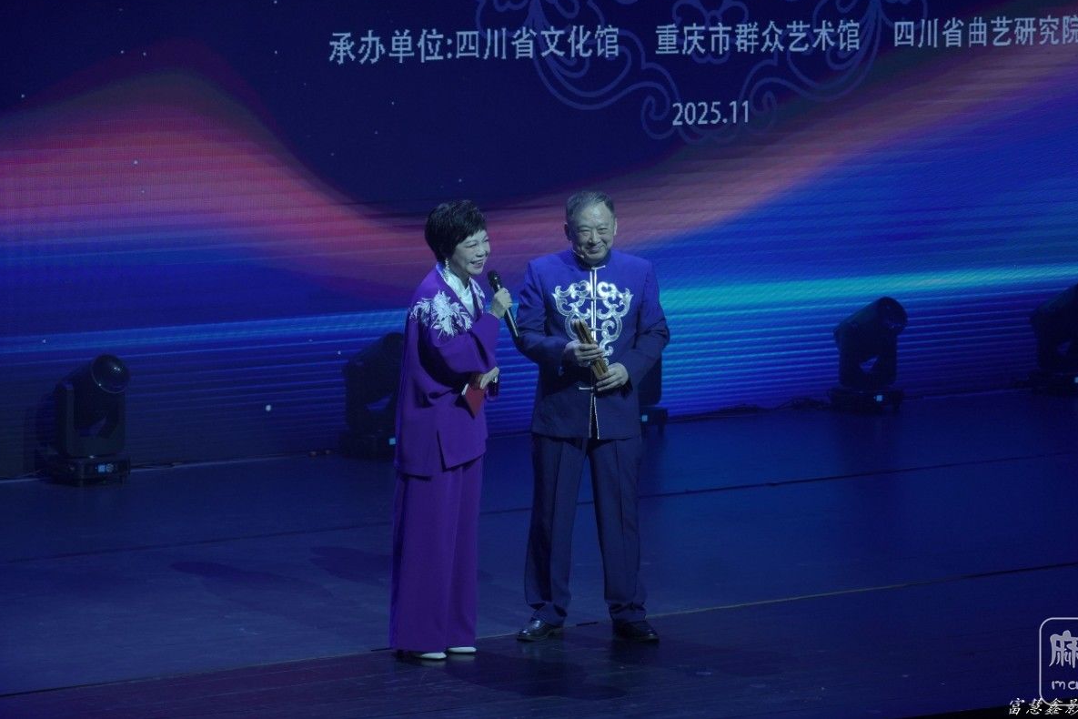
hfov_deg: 16.5
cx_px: 506
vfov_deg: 11.1
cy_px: 296
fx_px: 3713
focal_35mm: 124
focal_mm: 105
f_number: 4
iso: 1250
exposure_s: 1/800
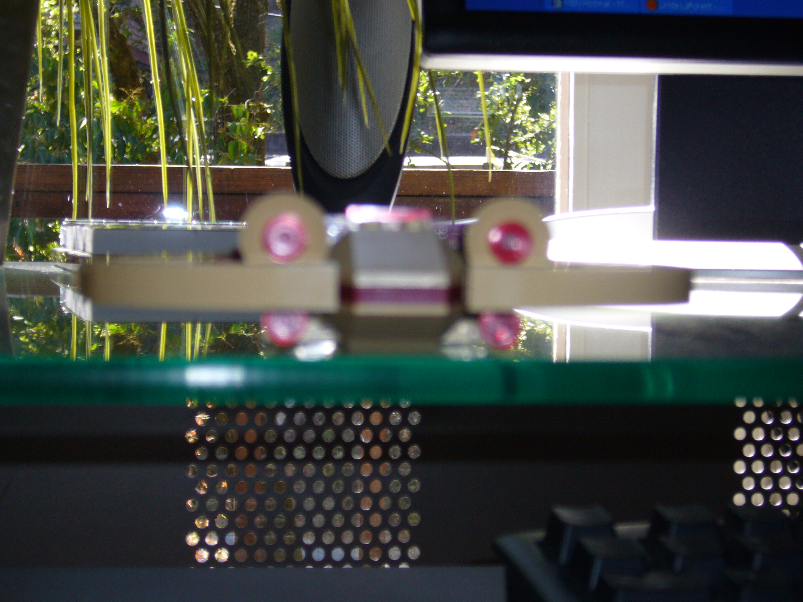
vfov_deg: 18.7
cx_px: 402
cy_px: 301
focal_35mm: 79
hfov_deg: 24.7
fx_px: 1833
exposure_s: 1/60
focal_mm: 13
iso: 100
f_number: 4.3
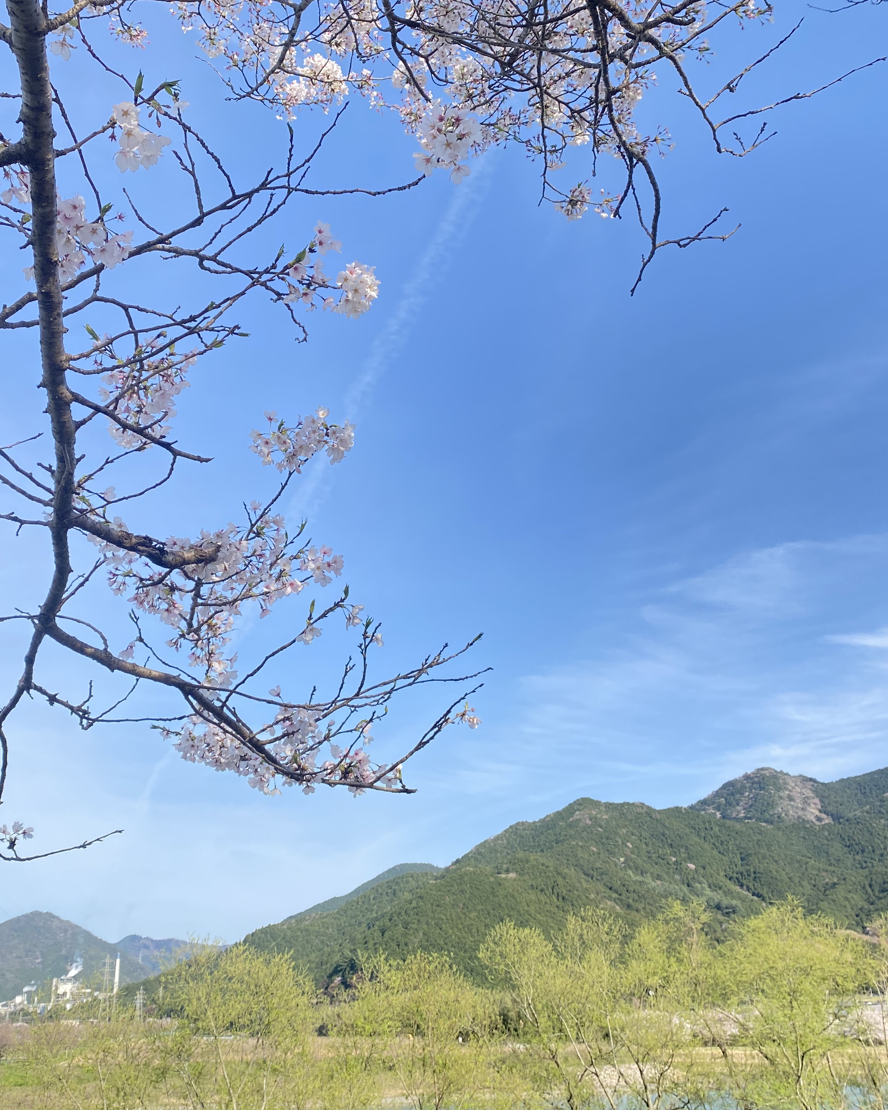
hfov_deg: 43.3
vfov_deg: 52.8
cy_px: 553
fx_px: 1117
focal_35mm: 34
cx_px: 404
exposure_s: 1/973
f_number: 1.8
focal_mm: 4.25
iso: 32
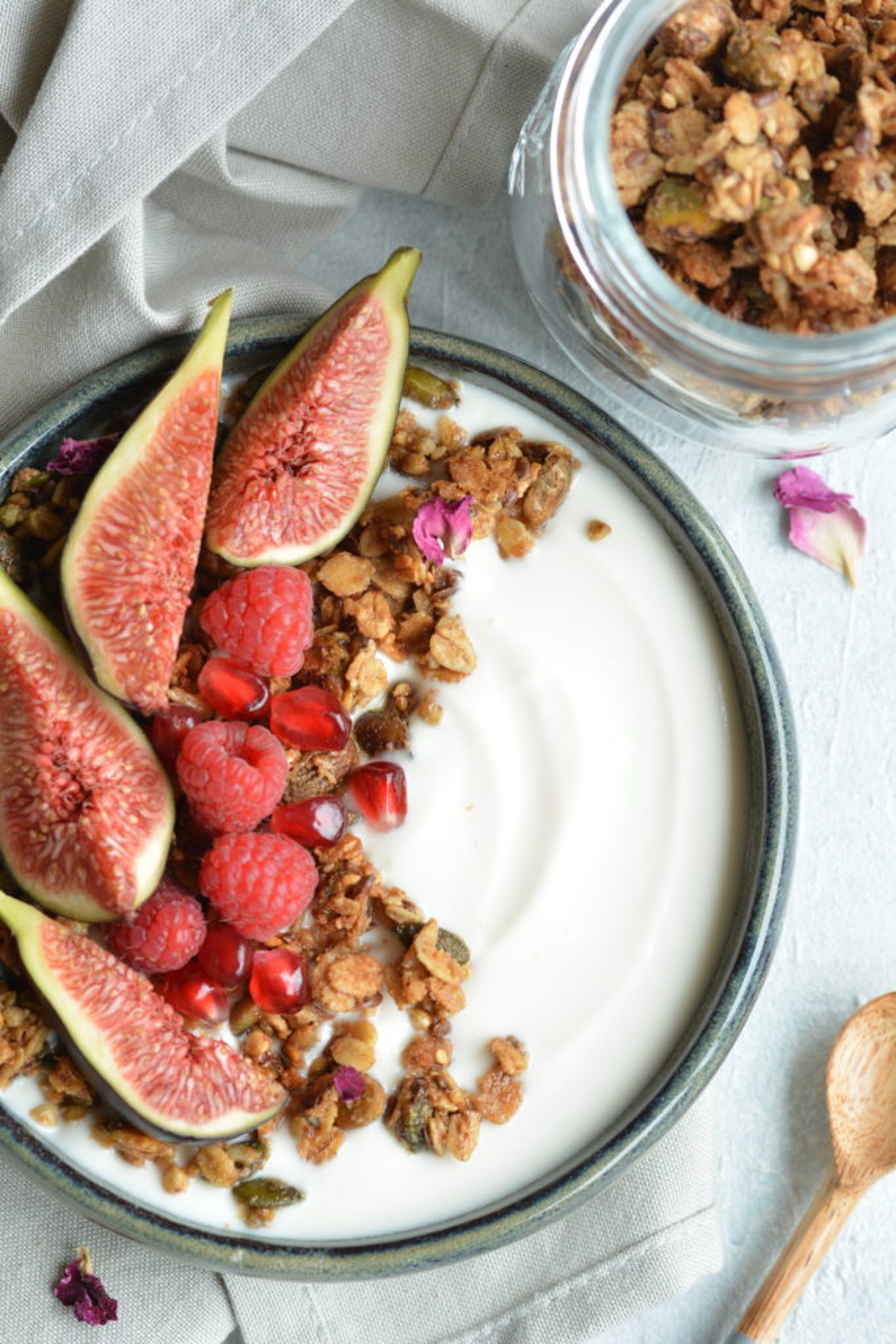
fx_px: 5878
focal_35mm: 158
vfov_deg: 13.0
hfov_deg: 8.7
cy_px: 672
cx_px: 448
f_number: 5.6
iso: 200
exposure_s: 1/20
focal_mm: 105
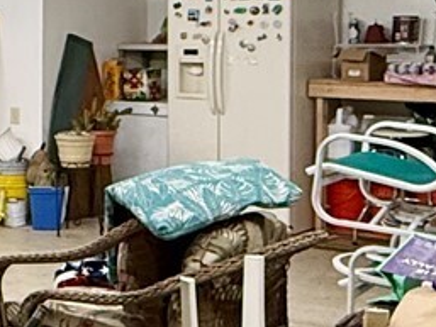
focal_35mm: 87
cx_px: -248
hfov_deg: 19.2
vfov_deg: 16.9
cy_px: 73
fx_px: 1096
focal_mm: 2.22
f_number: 2.2
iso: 320
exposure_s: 1/120
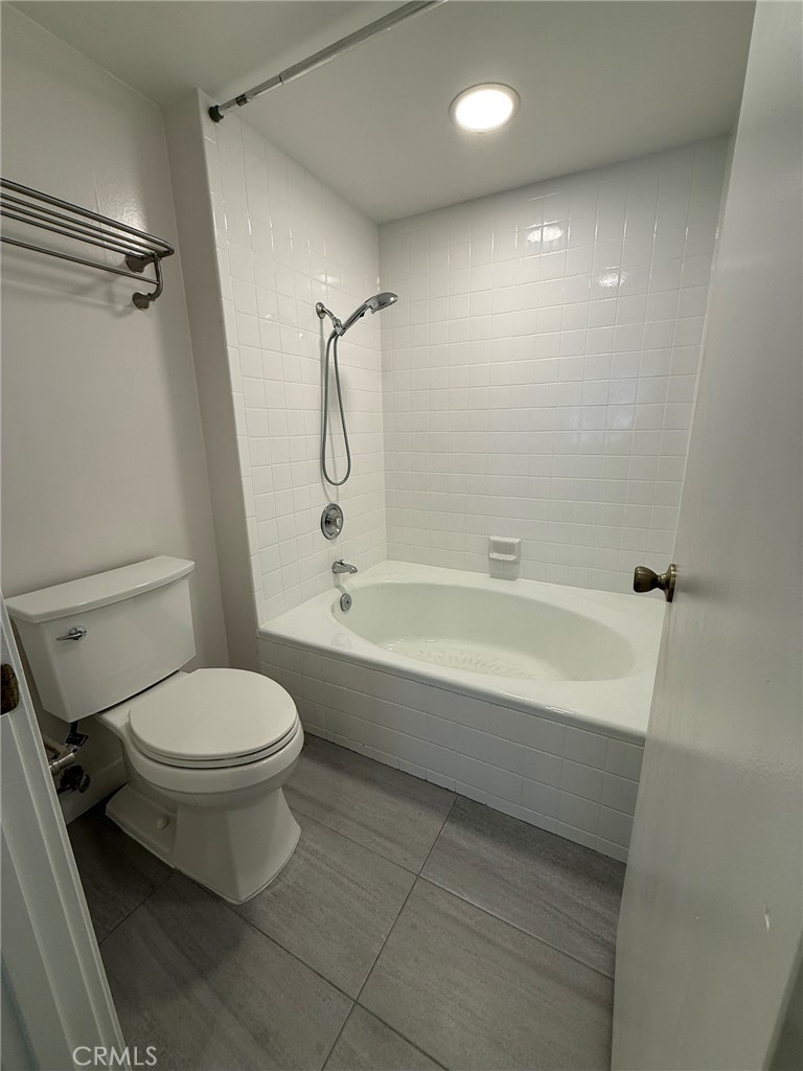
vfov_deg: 102.1
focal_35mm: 14
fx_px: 433
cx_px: 402
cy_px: 536
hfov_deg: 85.7
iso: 50
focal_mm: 2.22
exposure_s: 1/120
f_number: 2.2
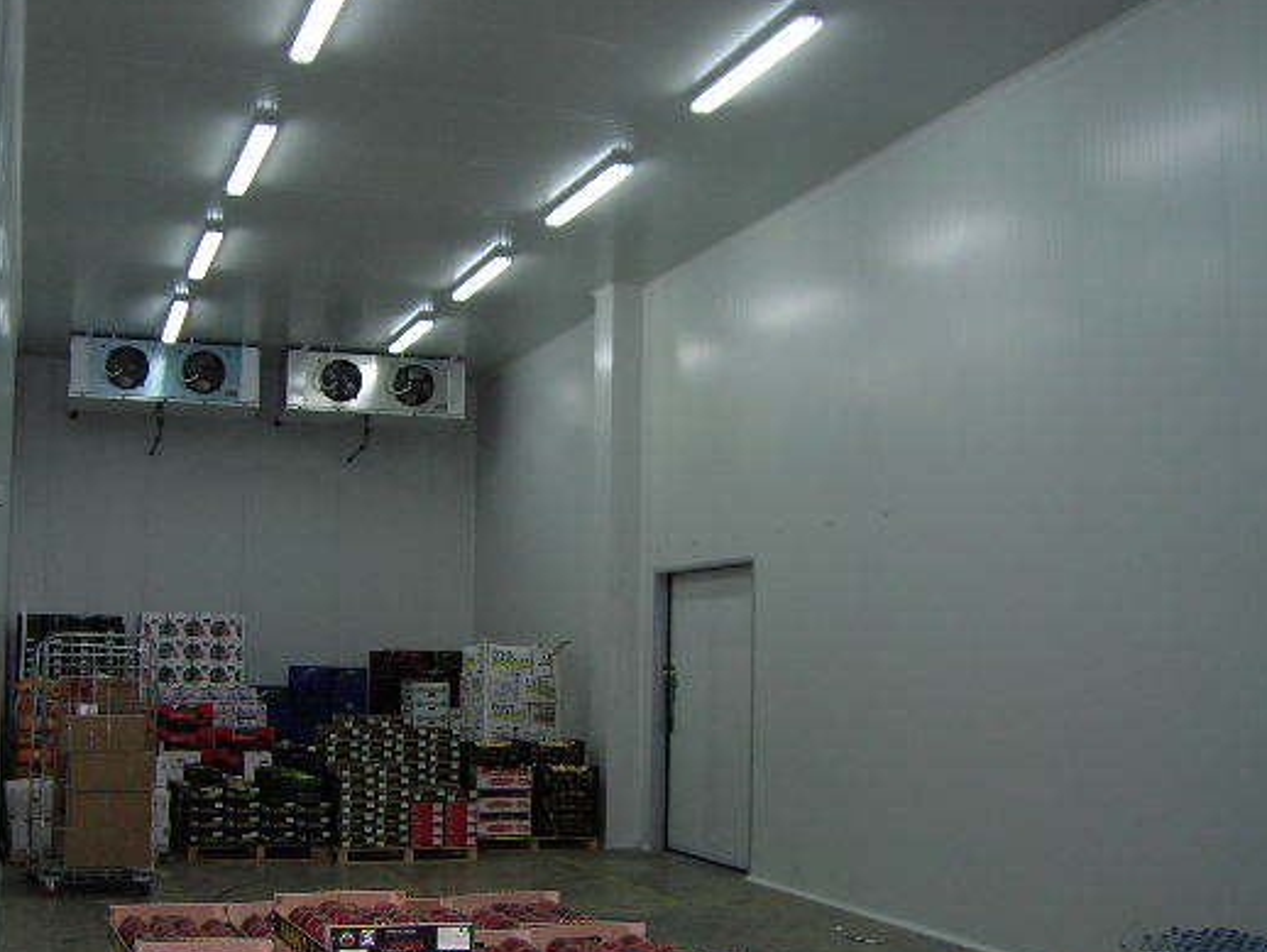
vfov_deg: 34.3
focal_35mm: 42
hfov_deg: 44.6
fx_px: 1538
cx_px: 536
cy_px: 553
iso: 81
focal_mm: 5.7
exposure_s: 1/60.1
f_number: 2.9
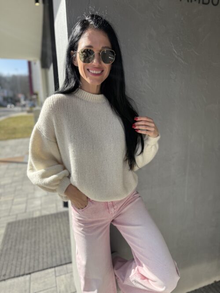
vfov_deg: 71.6
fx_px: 203
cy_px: 146
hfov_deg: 56.8
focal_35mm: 24
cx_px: 110
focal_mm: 6.76
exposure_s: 1/1812
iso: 100
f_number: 1.78
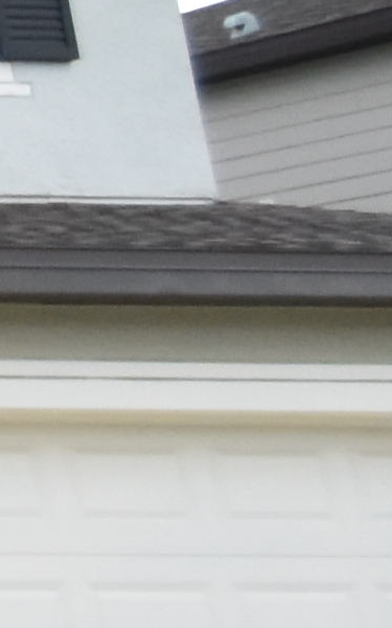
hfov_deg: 4.5
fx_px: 2615
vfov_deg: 13.6
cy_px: 77
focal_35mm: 153
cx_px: -2282
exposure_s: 1/4000
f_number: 3.5
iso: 800
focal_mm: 10
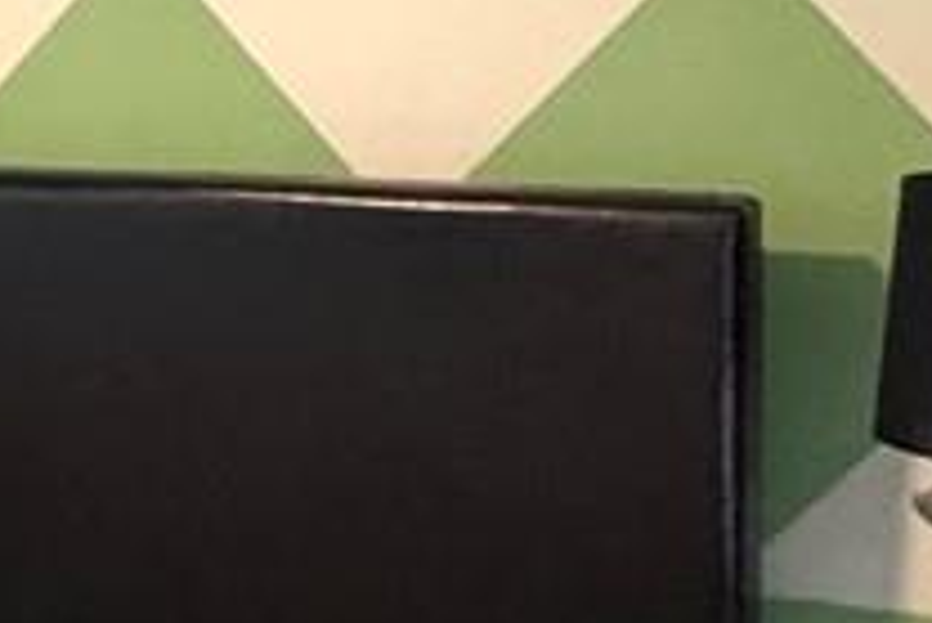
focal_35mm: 112
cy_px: 103
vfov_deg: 12.2
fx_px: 2901
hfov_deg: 12.4
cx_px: -1555
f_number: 2.2
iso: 320
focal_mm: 2.22
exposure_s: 1/60
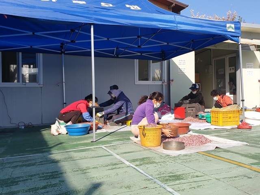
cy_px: 98
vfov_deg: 53.1
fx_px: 195
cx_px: 130
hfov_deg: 67.3
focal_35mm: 26
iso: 50
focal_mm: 4.3
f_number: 2.4
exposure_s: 1/1205
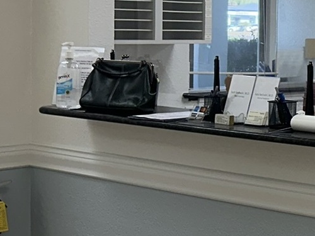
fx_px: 874
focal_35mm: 96
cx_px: 605
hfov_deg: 16.3
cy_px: 55
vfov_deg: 15.3
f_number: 1.78
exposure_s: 1/211
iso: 64
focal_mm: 6.86
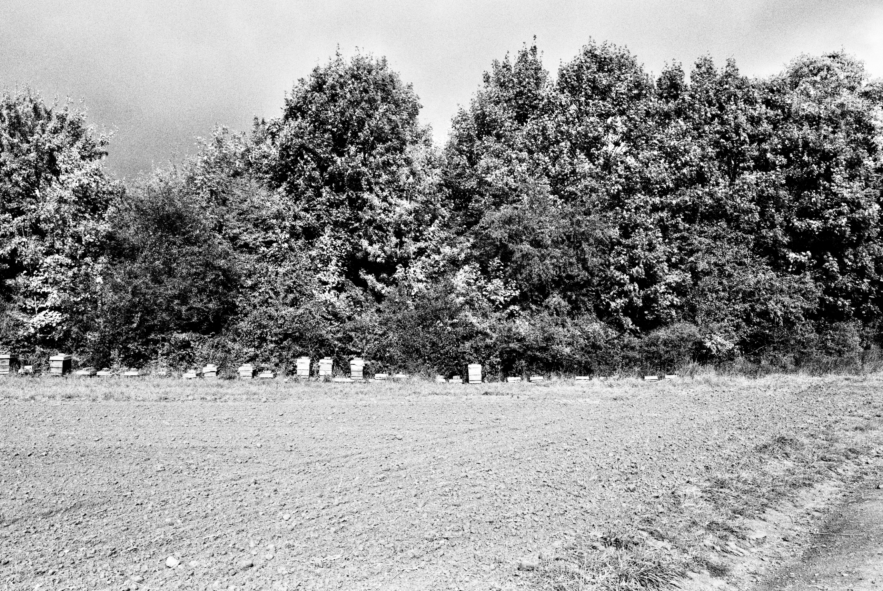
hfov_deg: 65.4
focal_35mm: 28
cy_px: 296
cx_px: 442
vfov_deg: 46.5
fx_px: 688
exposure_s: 1/320
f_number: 4.5
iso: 200
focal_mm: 28
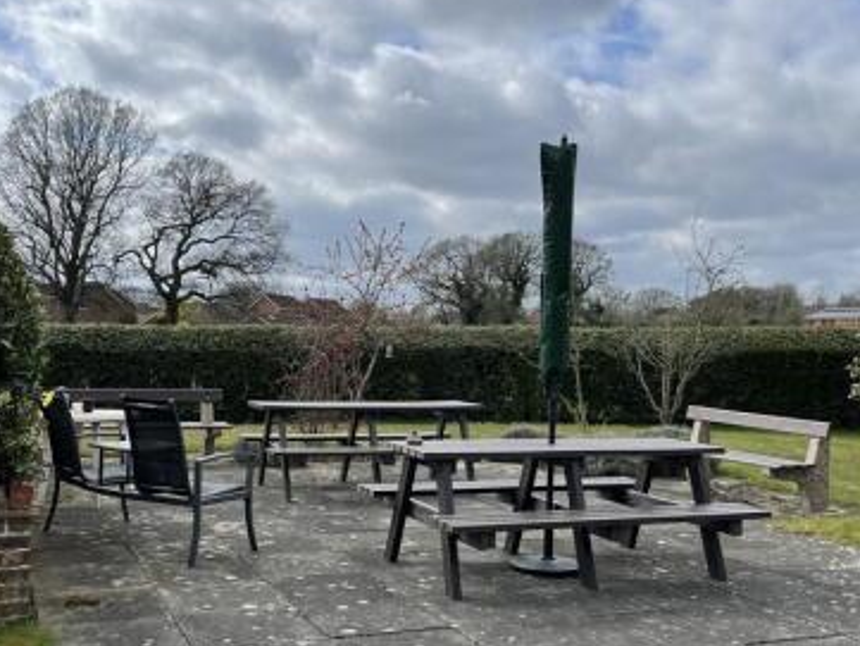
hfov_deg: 44.8
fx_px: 1044
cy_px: 373
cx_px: 413
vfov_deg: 34.3
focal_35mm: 42
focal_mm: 4.2
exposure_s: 1/5291
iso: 32
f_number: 1.6
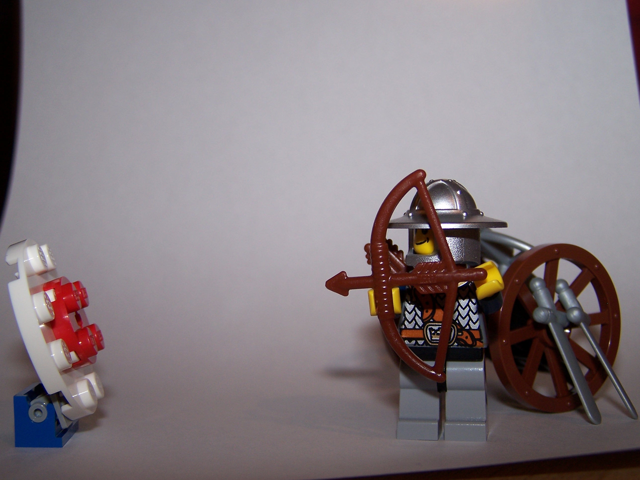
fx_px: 943
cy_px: 240
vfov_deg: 28.6
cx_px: 320
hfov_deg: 37.5
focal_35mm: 51
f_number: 3
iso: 80
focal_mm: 8.5
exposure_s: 1/60
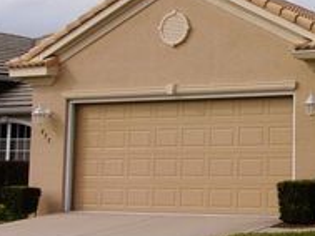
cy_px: 52
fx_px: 674
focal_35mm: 74
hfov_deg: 23.4
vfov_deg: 19.7
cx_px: 407
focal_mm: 5
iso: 80
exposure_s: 1/160
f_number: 11.52
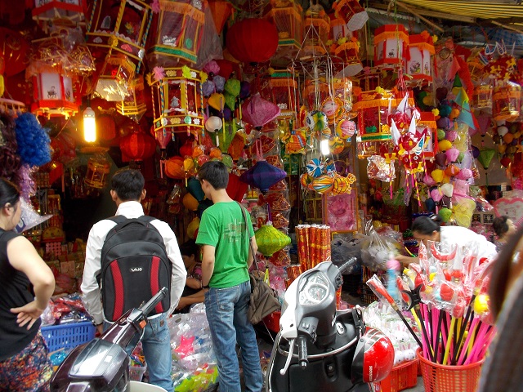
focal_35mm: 29
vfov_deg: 48.2
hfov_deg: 61.7
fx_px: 438
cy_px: 196
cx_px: 262
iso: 80
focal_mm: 4.1
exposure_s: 1/30
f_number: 3.3
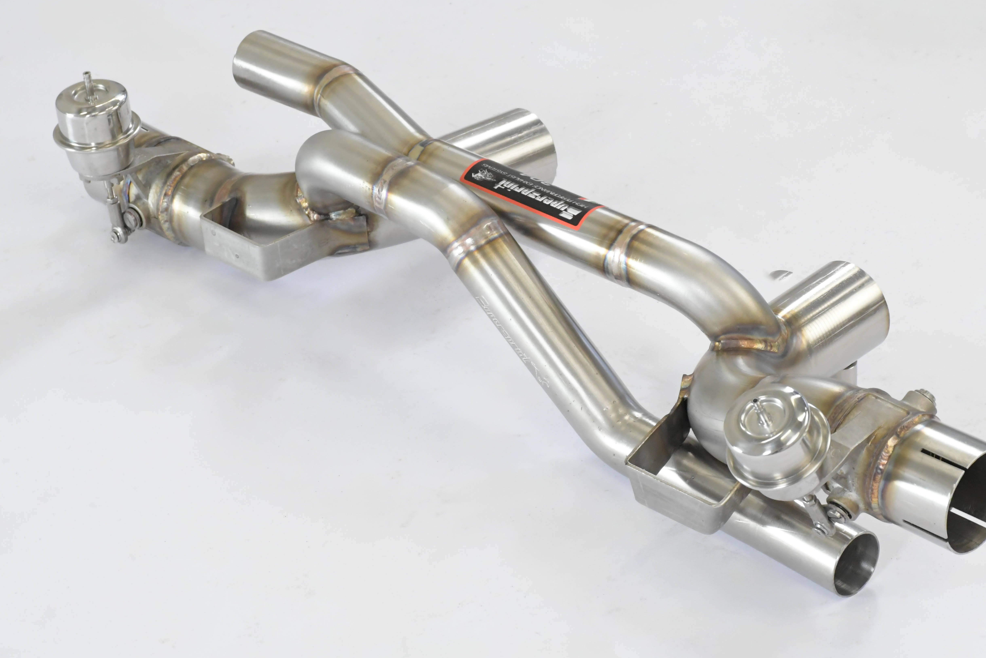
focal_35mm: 120
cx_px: 541
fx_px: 3286
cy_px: 302
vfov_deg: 11.4
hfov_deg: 17.1
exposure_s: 1/160
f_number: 11
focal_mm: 70
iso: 4000
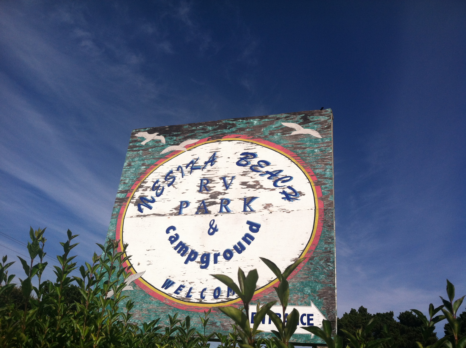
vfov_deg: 40.6
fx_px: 470
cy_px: 174
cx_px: 233
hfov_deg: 52.7
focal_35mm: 35
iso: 80
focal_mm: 3.85
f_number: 2.8
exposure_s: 1/2500
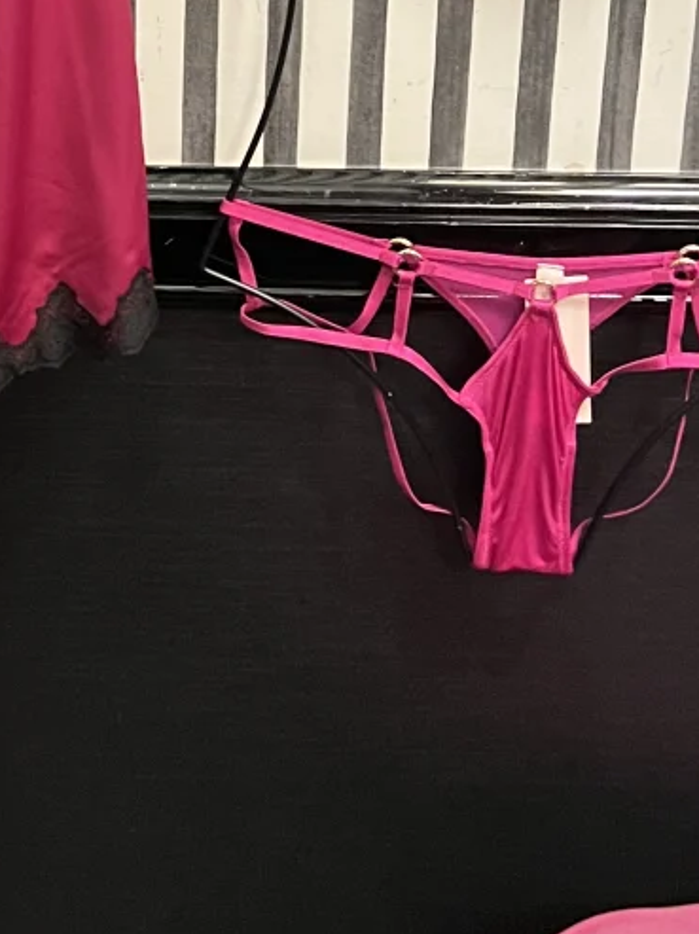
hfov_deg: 18.8
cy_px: -53
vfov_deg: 24.2
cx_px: -25
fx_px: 2049
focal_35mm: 76
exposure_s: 1/25
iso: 500
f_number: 1.5
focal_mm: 5.7
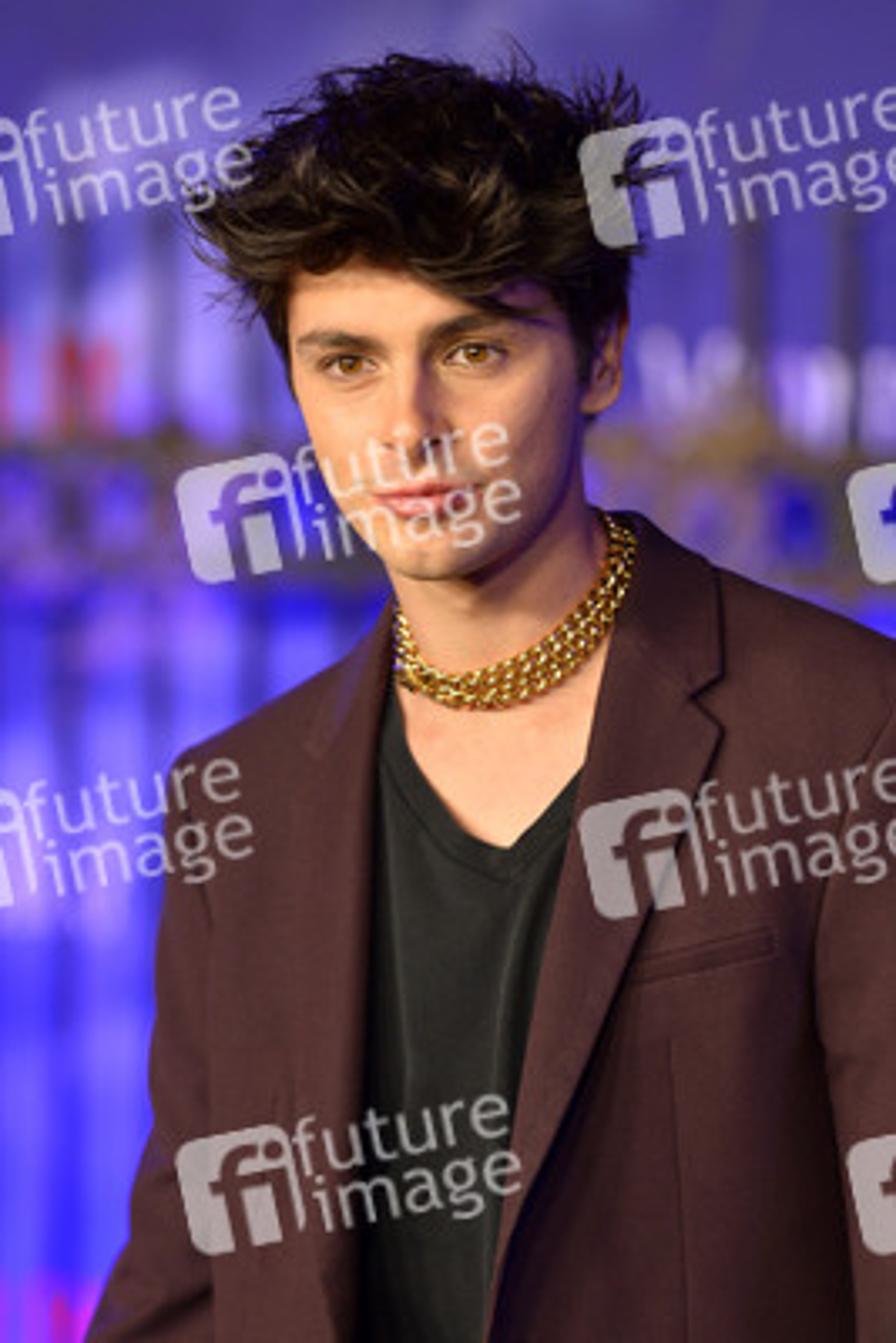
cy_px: 672
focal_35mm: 150
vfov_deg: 13.7
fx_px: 5595
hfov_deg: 9.2
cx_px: 448
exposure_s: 1/250
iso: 800
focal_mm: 150
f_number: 3.2
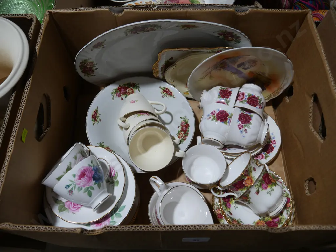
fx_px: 272
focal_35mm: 28
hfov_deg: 63.4
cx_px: 168
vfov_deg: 49.8
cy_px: 126
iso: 200
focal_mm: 14
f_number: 4
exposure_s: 1/160
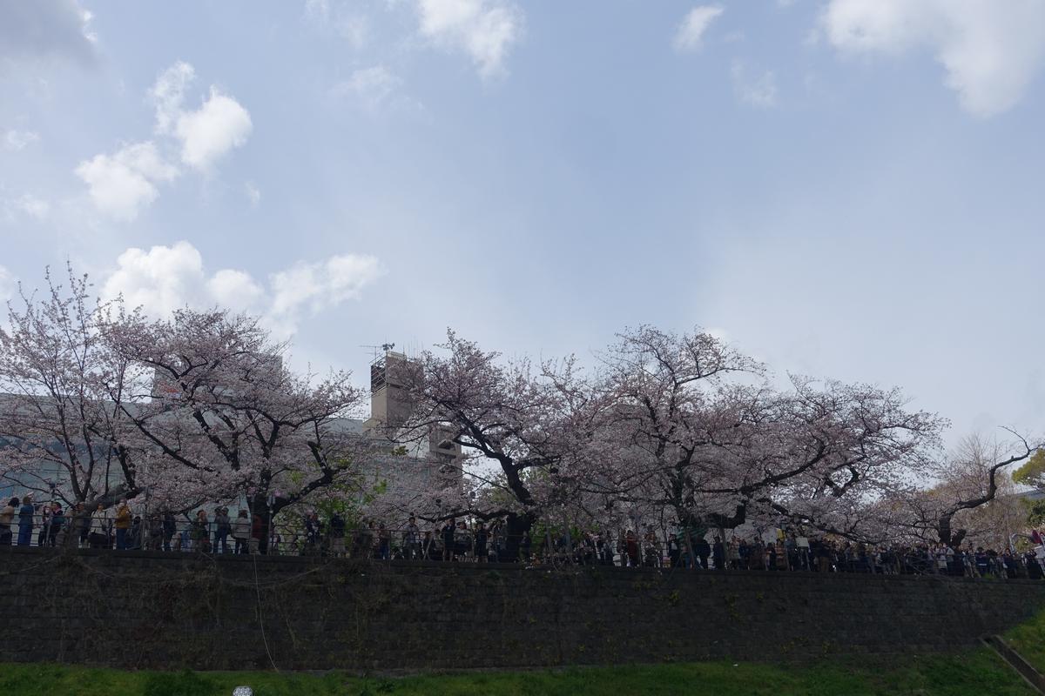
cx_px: 522
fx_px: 958
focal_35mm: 33
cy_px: 348
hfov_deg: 57.2
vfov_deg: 40.0
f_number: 5.6
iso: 125
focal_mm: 12.2
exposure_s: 1/100
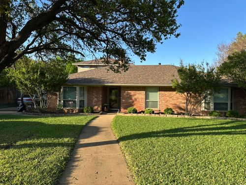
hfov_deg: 71.6
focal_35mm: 24
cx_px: 123
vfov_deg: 56.8
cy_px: 92
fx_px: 171
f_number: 1.78
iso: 80
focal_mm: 6.86
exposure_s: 1/1304
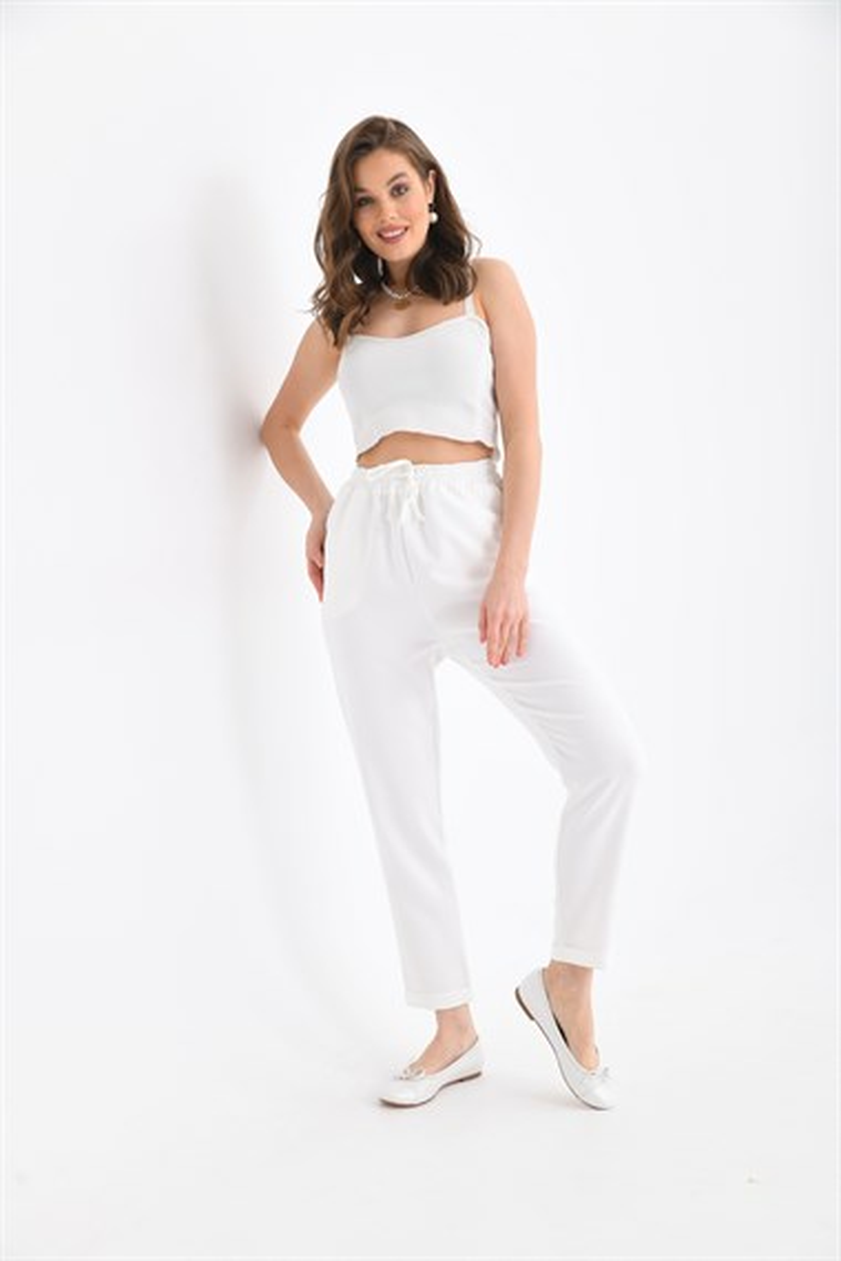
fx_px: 1752
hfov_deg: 27.0
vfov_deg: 39.6
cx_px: 420
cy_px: 630
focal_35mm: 50
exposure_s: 1/125
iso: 160
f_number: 6.3
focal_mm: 50
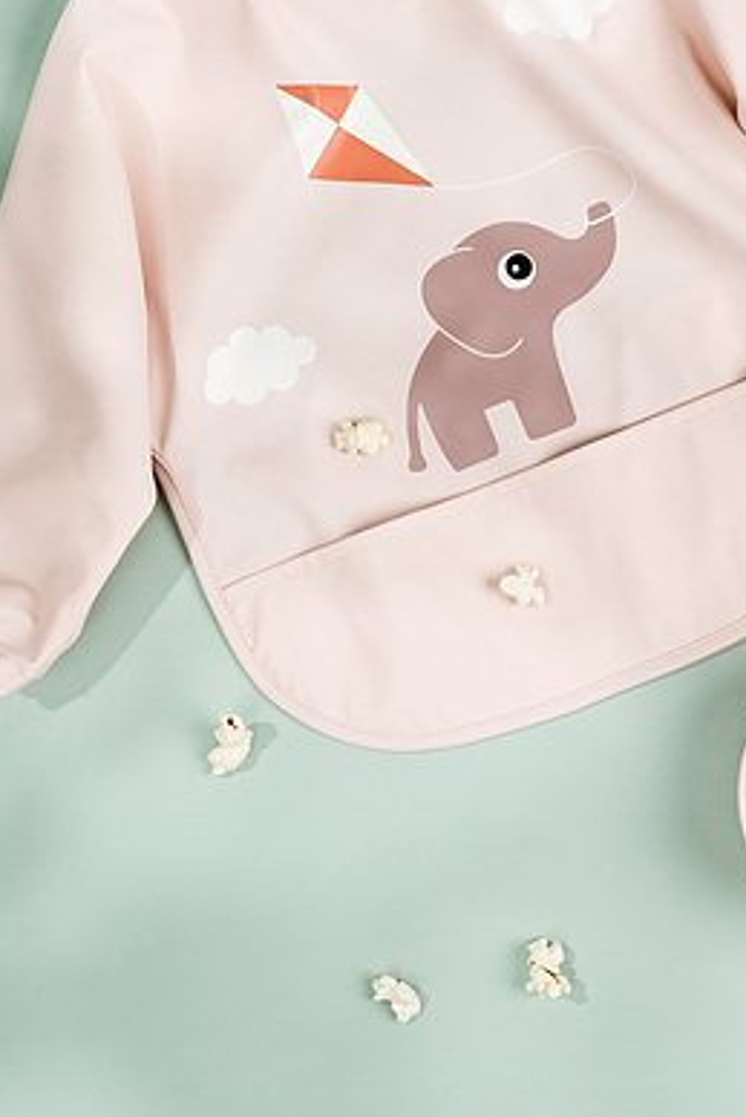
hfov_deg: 14.2
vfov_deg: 21.2
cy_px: 638
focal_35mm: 96
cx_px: 533
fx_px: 2981
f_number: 4.5
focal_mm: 43
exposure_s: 1/400
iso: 400
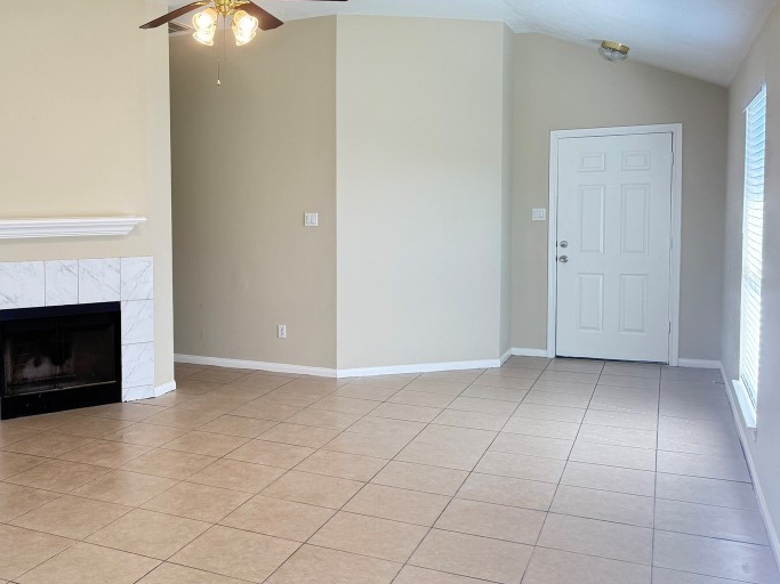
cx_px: 203
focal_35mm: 36
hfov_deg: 49.5
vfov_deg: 39.6
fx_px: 811
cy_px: 257
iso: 125
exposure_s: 1/120
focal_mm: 6.76
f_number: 1.78
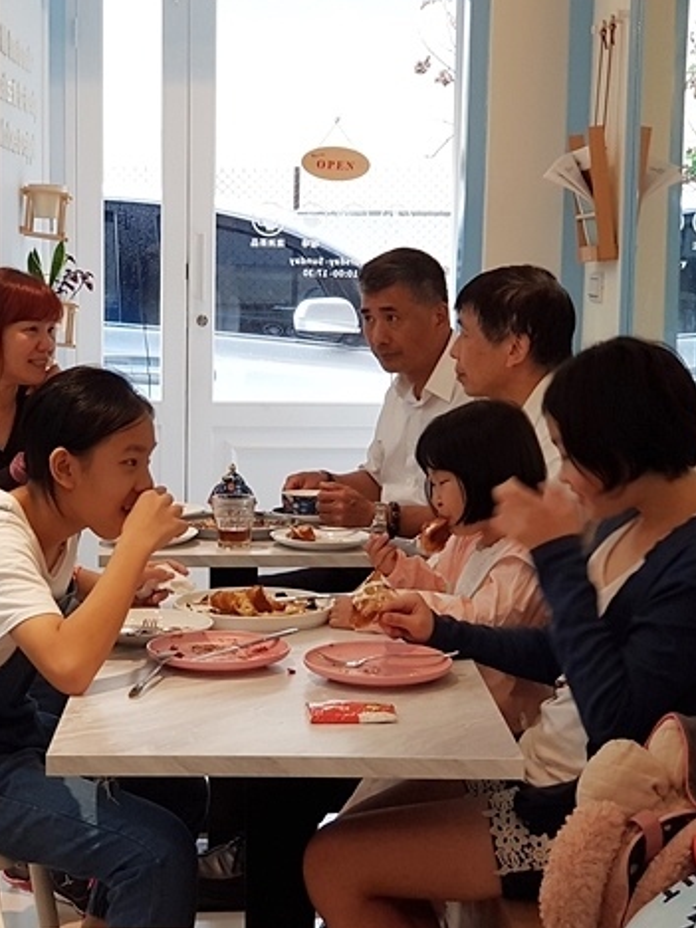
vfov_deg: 27.8
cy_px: 463
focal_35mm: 70
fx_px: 1877
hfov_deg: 20.9
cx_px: 226
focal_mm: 6
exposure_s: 1/30
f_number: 2.4
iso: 100
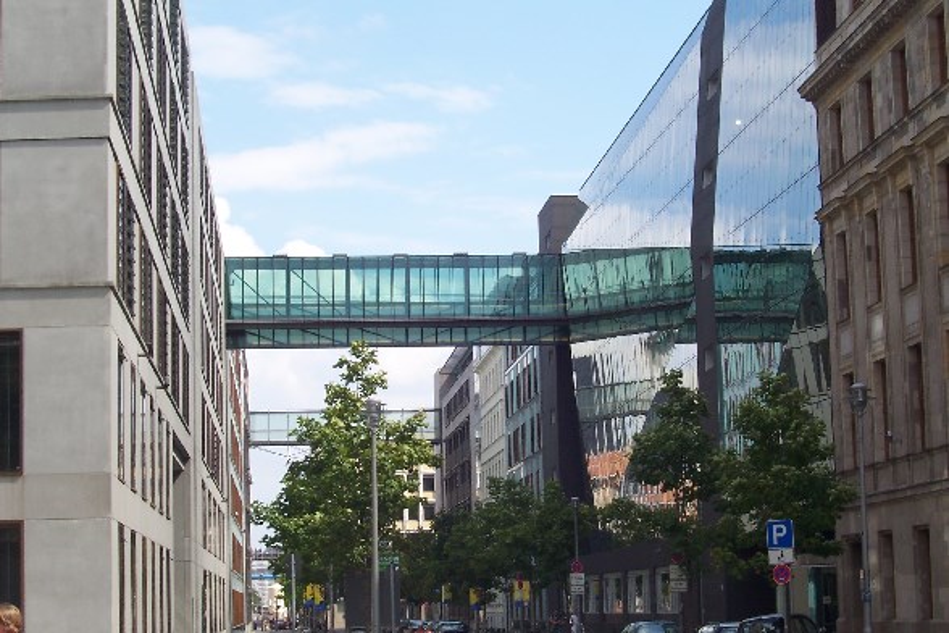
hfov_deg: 24.8
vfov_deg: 16.7
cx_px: 474
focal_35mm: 82
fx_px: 2161
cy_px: 316
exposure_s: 1/125
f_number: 8
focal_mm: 13.5
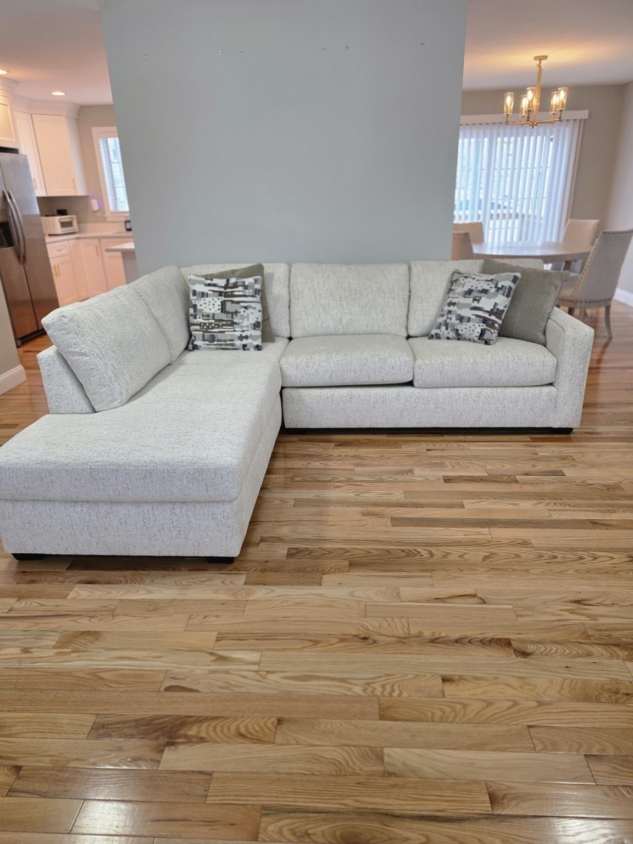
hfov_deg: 58.9
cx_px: 316
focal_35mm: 23
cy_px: 422
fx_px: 561
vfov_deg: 73.9
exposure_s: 1/120
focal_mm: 6.3
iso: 80
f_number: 1.7
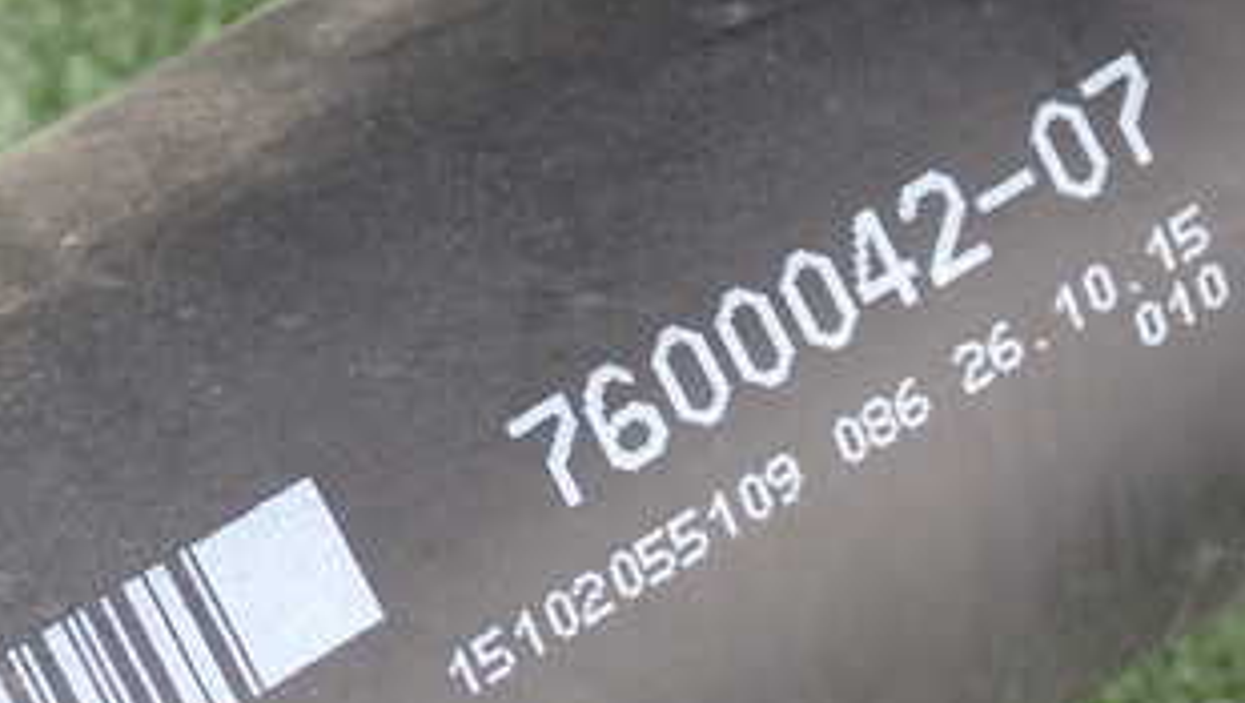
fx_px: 3271
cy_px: 574
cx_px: 333
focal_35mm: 99
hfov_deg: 21.4
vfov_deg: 12.2
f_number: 3.1
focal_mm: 8.4
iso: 200
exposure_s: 1/125
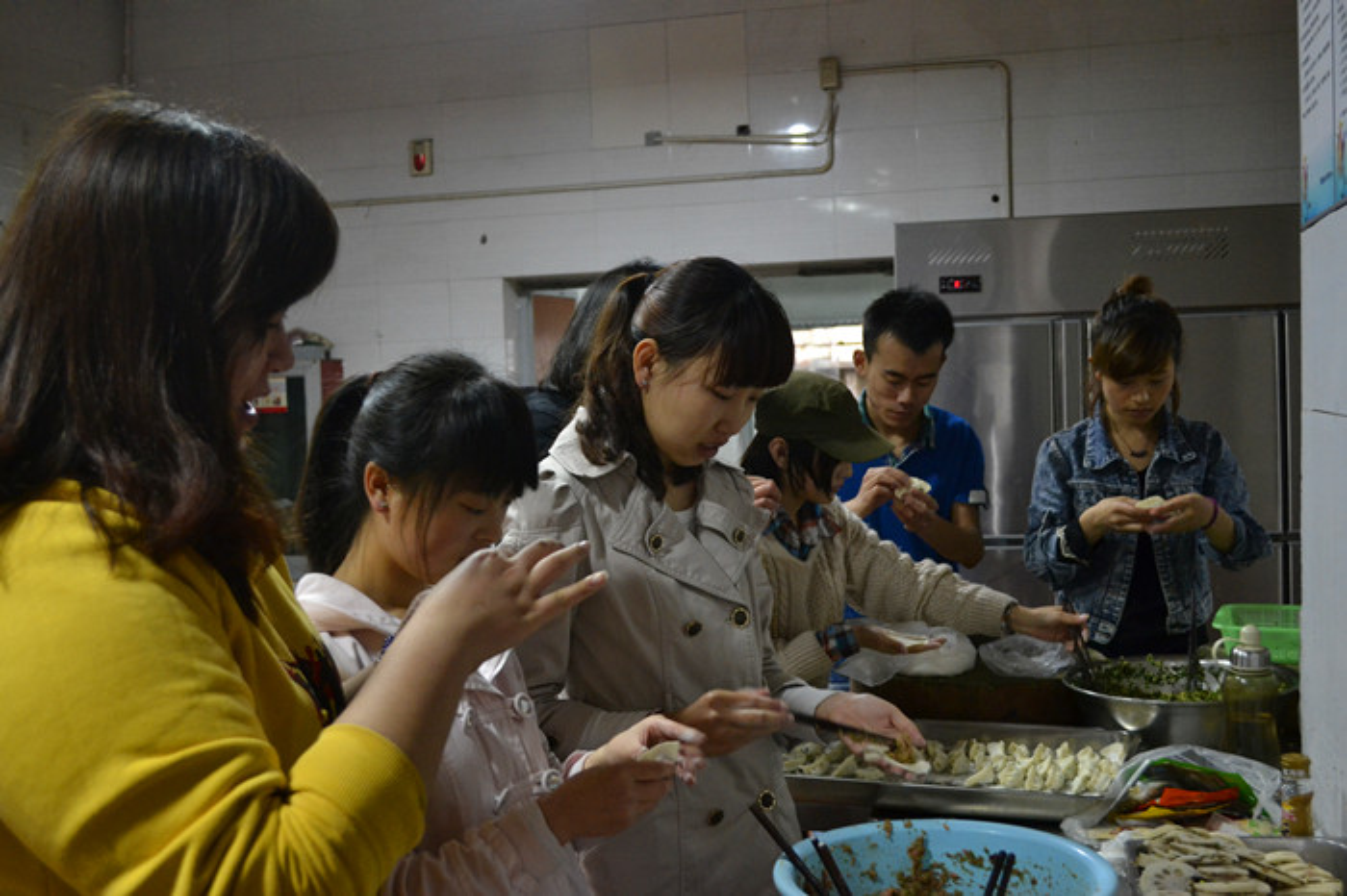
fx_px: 1458
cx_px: 674
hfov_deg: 49.6
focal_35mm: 39
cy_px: 448
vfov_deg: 34.2
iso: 1600
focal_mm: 26
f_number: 4.2
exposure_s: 1/25
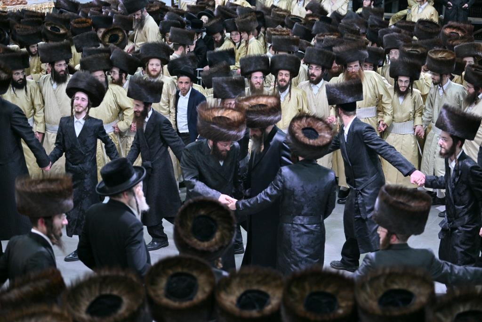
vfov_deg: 19.5
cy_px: 161
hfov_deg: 28.8
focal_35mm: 70
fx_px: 937
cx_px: 241
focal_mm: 70
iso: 400
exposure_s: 1/200
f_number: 2.8
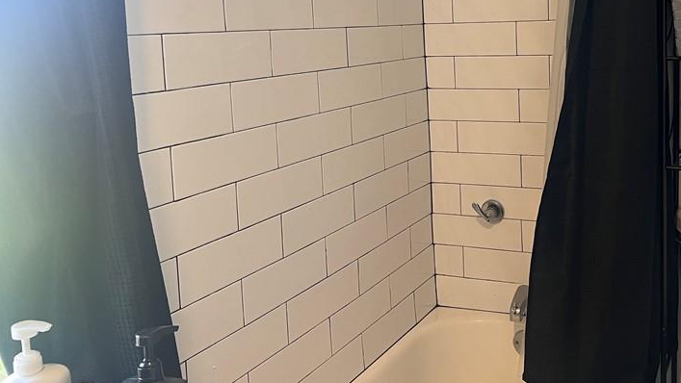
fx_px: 740
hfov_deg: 48.1
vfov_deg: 28.6
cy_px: 102
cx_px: 483
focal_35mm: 41
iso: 160
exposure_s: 1/60
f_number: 1.5
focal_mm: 5.7
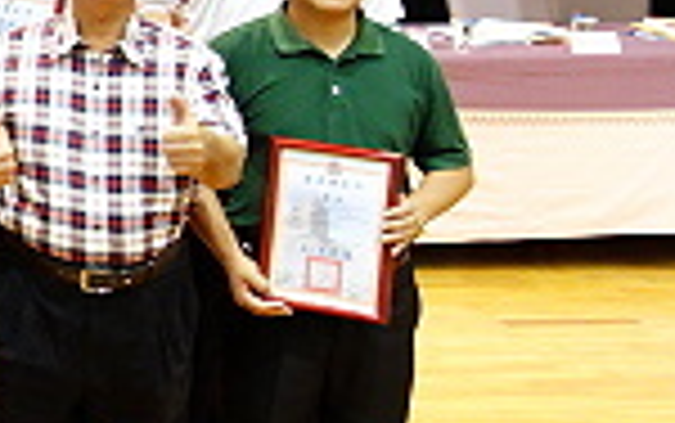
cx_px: -513
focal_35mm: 114
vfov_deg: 11.2
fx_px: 2099
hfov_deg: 15.8
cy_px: -135
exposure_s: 1/50
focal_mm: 10.4
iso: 400
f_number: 1.8
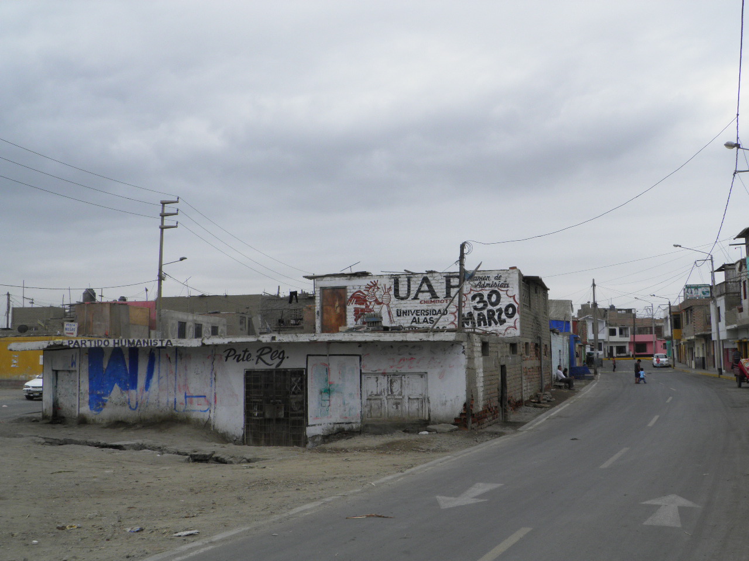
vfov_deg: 40.7
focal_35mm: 35
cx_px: 374
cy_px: 280
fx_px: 757
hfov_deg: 52.6
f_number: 5.5
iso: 50
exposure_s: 1/320
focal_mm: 6.3
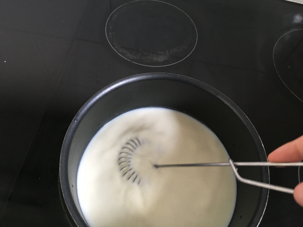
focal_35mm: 29
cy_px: 114
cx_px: 152
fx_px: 254
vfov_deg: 48.2
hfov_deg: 61.7
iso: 200
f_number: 2.2
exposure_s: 1/33
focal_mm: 4.15
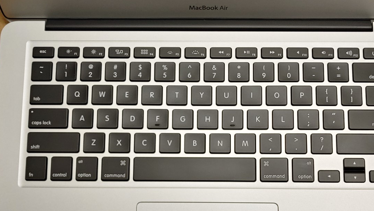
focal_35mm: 45
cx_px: 202
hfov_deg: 45.4
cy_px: 158
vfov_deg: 26.2
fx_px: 446
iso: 50
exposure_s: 1/366
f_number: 1.8
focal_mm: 4.36
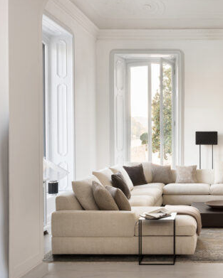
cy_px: 140
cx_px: 211
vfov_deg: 38.0
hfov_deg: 29.3
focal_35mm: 49
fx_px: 404
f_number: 14
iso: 100
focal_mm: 34
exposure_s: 1/8
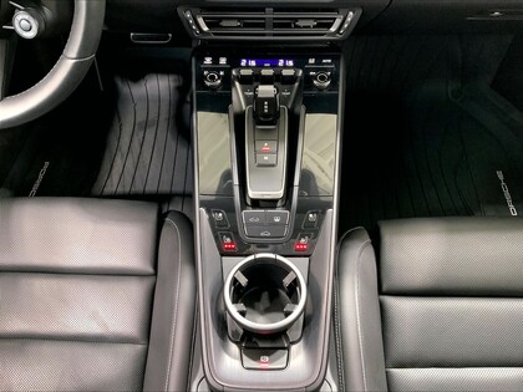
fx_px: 438
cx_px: 262
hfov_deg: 61.7
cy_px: 196
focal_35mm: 29
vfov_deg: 48.2
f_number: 1.8
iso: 320
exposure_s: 1/58
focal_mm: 3
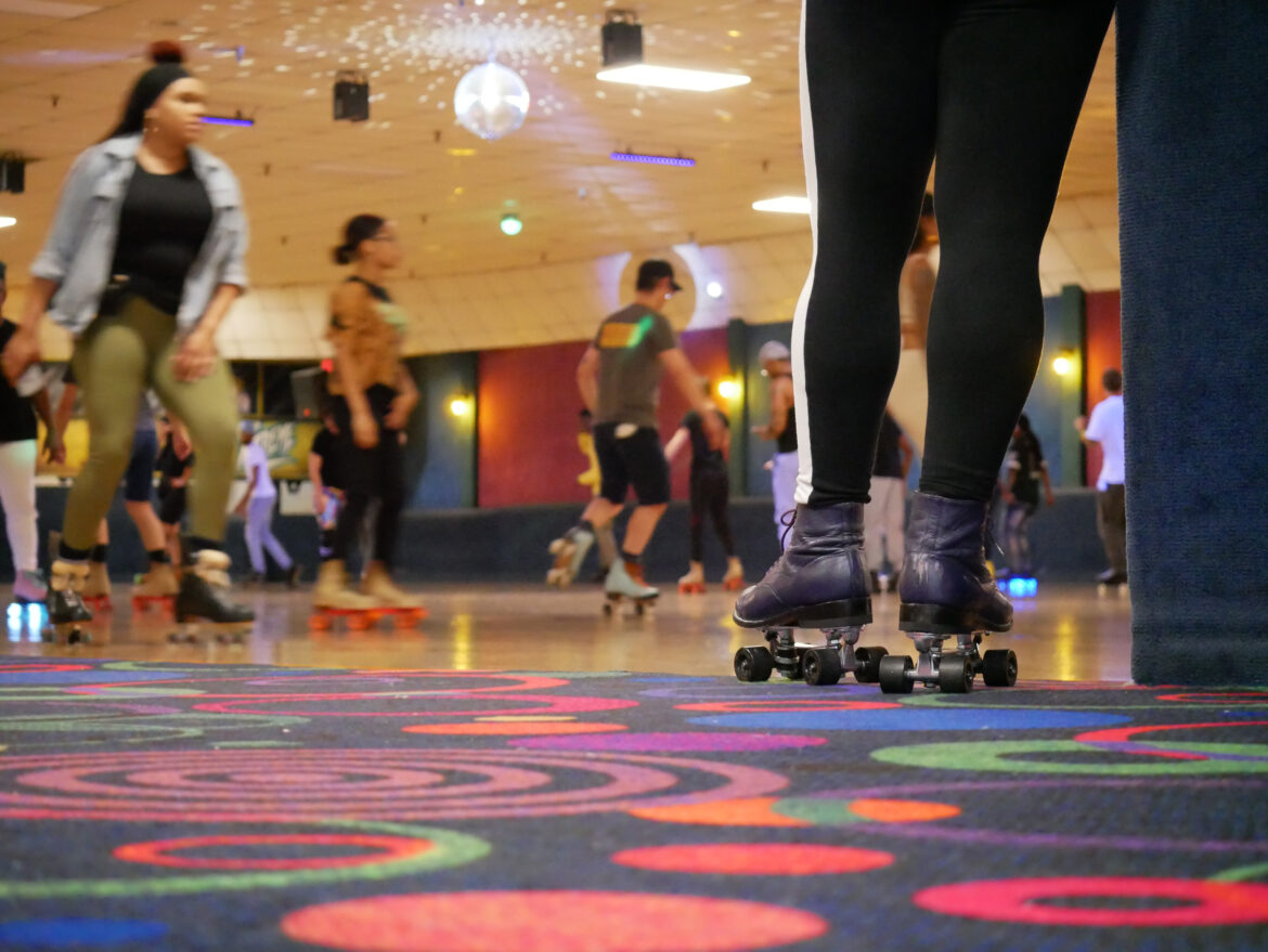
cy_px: 476
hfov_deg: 21.8
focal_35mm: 90
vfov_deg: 16.4
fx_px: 3299
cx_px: 634
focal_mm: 45
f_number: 4
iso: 6400
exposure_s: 1/60
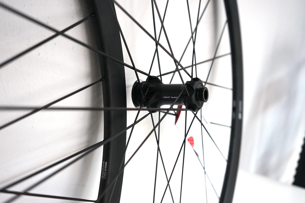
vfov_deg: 33.3
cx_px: 152
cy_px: 102
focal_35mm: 40
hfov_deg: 48.5
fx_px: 339
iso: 1600
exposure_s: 1/160
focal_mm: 40
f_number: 4
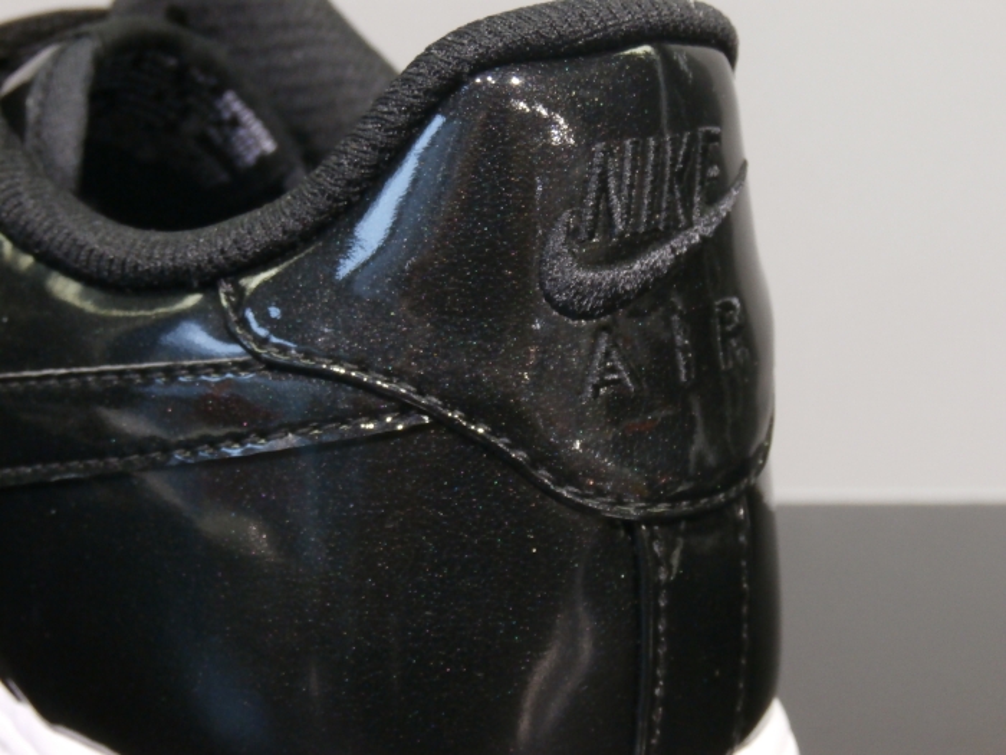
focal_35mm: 67
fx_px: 1947
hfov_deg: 29.0
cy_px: 378
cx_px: 503
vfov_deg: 21.9
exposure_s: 1/40
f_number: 4.3
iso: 400
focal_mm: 11.86
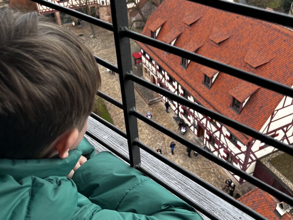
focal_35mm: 26
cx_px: 146
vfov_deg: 53.1
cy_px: 110
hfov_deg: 67.3
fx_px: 220
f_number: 1.6
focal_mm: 5.1
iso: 80
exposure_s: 1/122
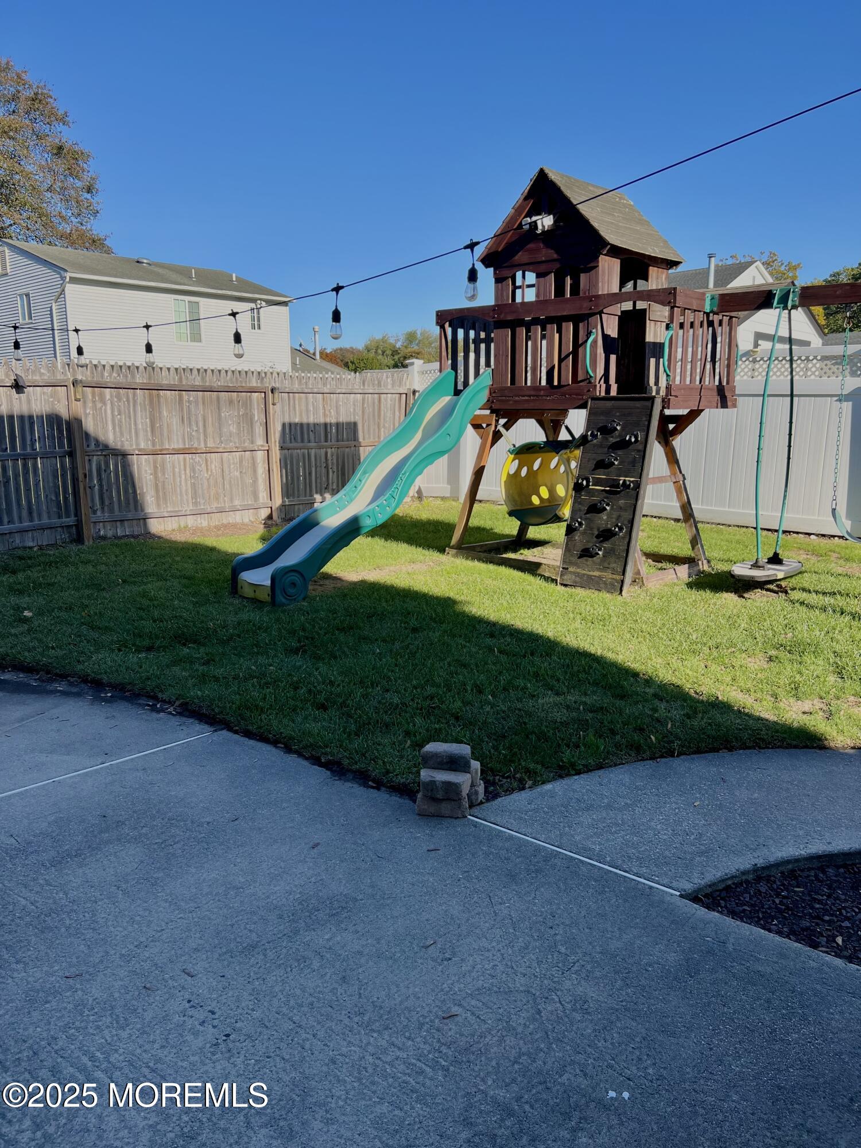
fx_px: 862
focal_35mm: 26
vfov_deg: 67.3
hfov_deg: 53.1
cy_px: 574
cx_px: 430
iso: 50
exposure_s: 1/2353
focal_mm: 5.7
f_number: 1.5
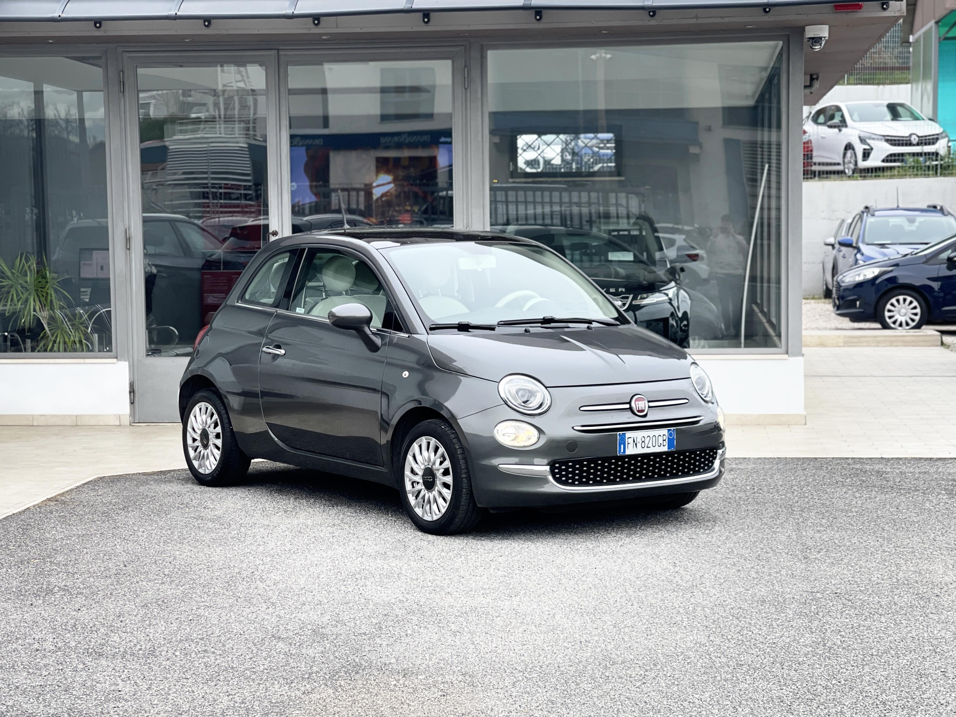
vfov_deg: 22.9
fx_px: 1768
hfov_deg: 30.3
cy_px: 358
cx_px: 478
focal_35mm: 64
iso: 32
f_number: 2.2
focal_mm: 7.5
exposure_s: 1/373
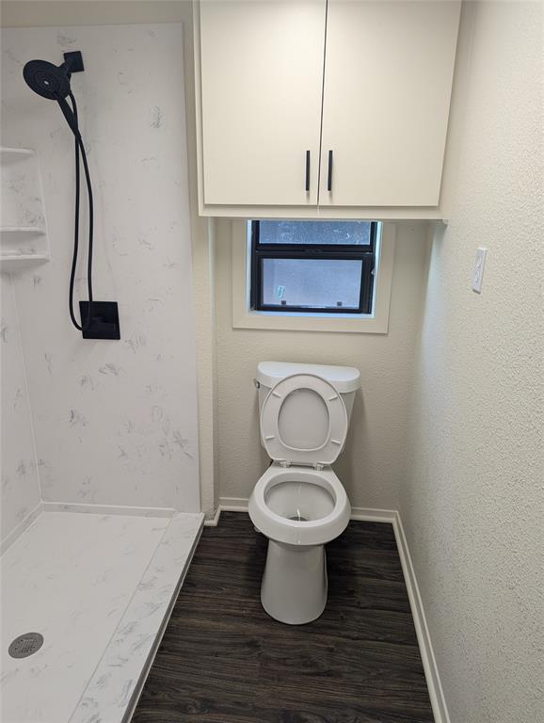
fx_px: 502
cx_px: 272
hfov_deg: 56.9
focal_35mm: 24
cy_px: 362
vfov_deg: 71.5
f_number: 1.85
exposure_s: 1/120
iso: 71
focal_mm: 6.81
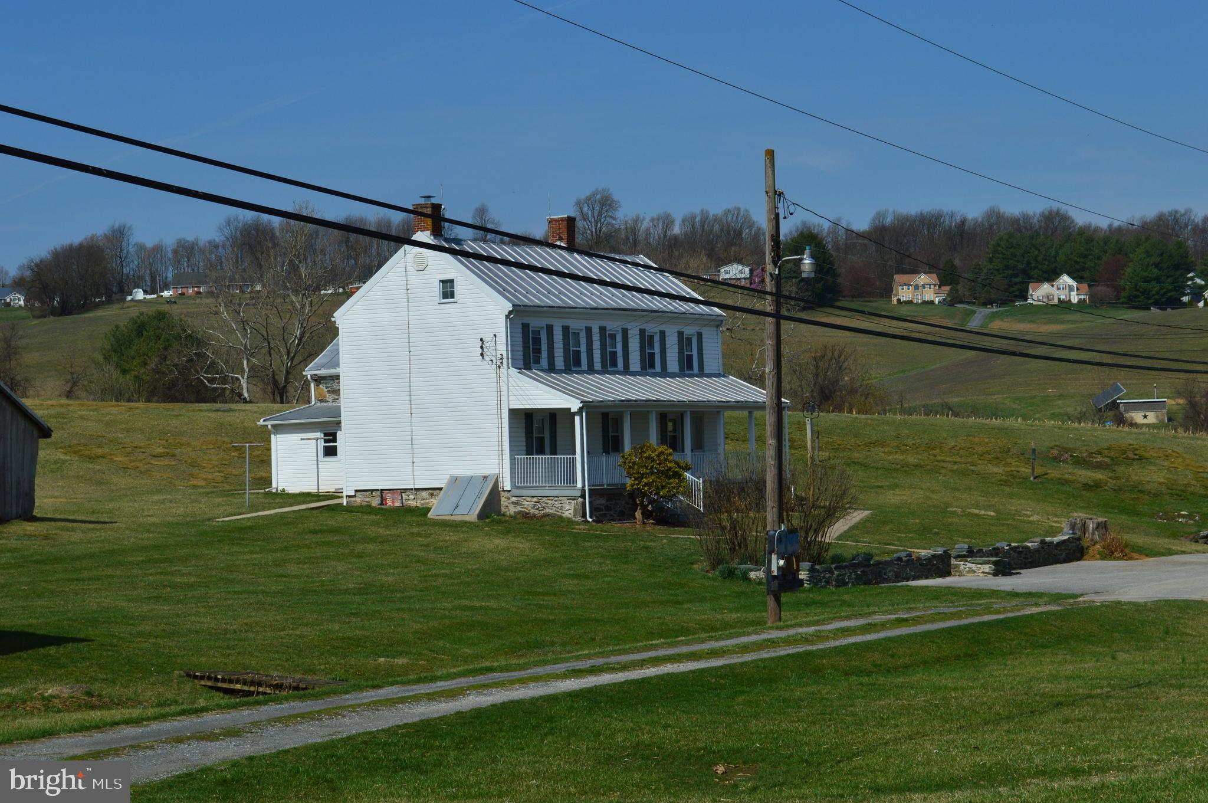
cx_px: 604
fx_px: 2765
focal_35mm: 82
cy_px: 402
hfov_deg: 24.6
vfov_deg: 16.5
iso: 160
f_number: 11
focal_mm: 55
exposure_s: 1/500
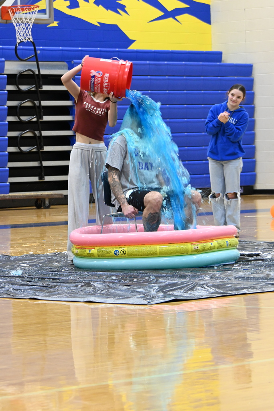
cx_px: 137
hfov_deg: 8.7
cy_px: 206
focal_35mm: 158
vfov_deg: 13.0
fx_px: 1797
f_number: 6.7
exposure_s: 1/80
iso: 3200
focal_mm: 105
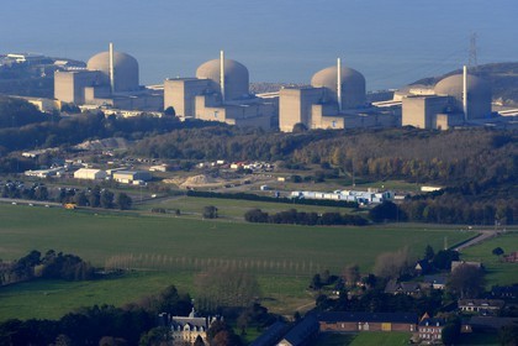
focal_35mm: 200
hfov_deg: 10.3
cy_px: 173
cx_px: 259
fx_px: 2878
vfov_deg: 6.9
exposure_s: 1/800
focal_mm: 200
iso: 400
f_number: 8
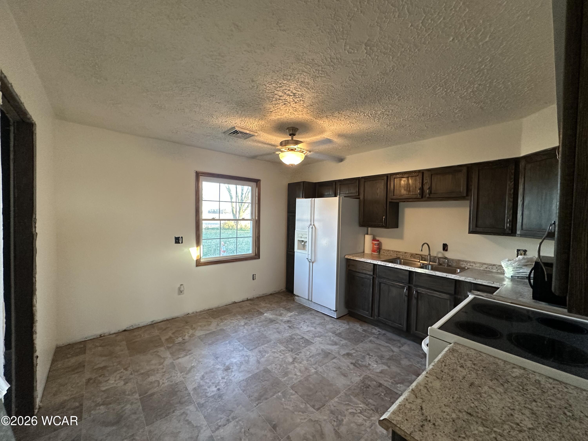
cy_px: 220
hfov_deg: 102.1
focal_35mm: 14
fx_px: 238
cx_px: 294
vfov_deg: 85.7
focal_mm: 2.22
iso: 250
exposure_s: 1/60
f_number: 2.2
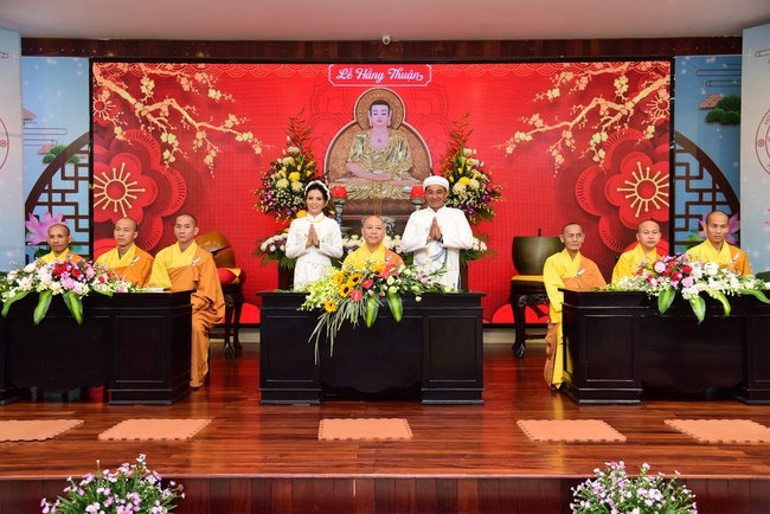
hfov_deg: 50.7
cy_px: 257
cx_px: 385
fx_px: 813
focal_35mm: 38
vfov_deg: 35.1
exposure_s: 1/60
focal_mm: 38
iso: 800
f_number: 4
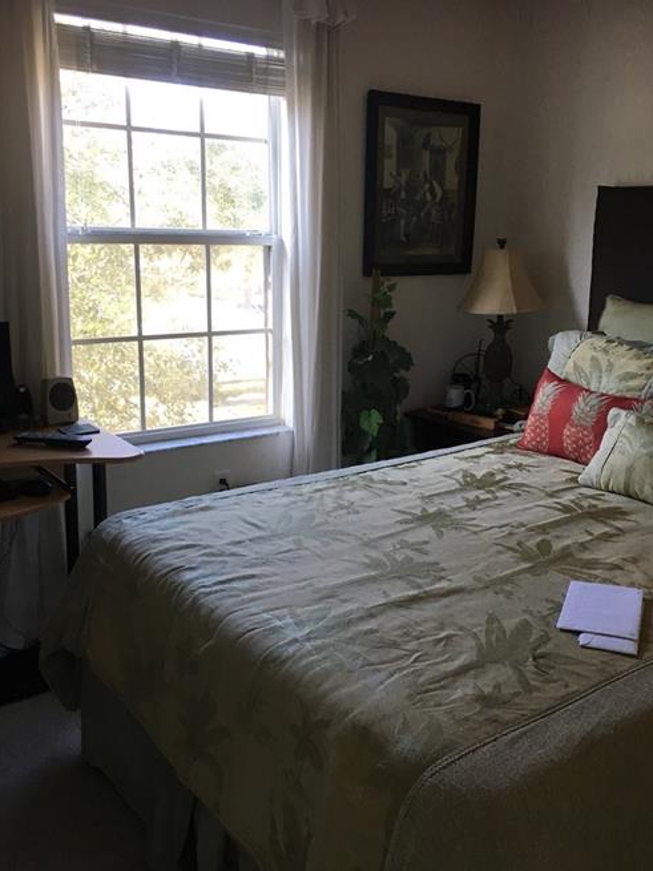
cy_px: 404
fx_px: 855
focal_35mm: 34
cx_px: 379
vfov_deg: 53.9
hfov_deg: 41.7
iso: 32
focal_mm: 4.15
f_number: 2.2
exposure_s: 1/30
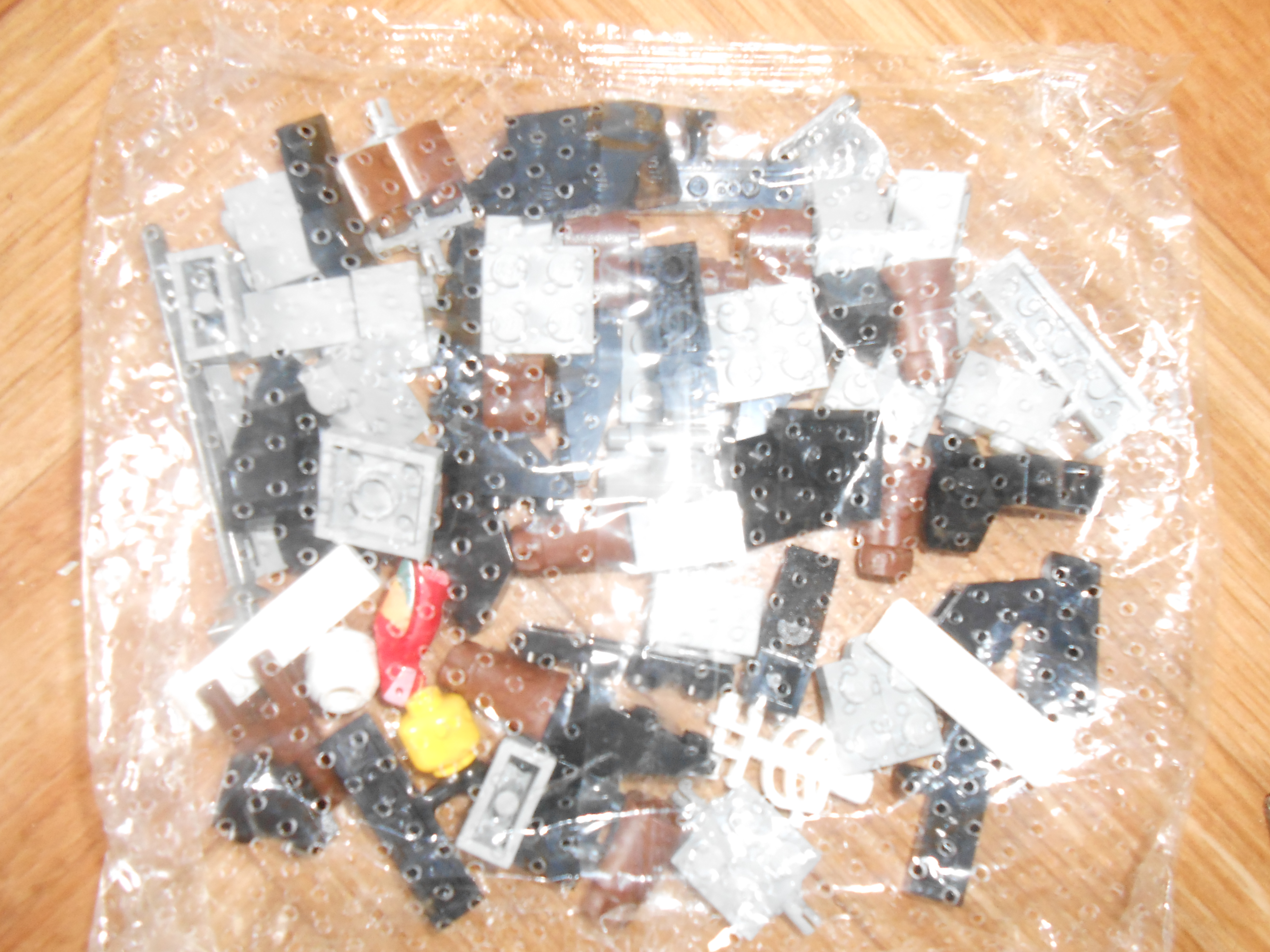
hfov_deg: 67.3
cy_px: 476
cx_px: 635
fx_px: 954
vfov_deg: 53.1
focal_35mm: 26
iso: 400
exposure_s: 1/5
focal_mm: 4.6
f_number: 3.5
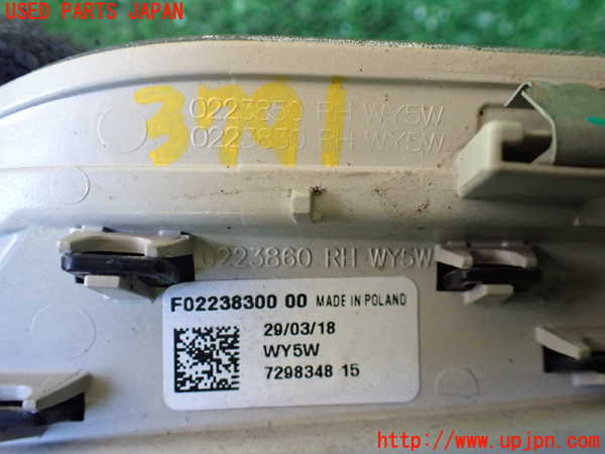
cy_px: 227
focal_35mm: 30
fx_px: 524
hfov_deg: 60.0
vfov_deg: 46.8
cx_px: 302
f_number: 2.3
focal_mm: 5.4
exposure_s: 1/125
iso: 640
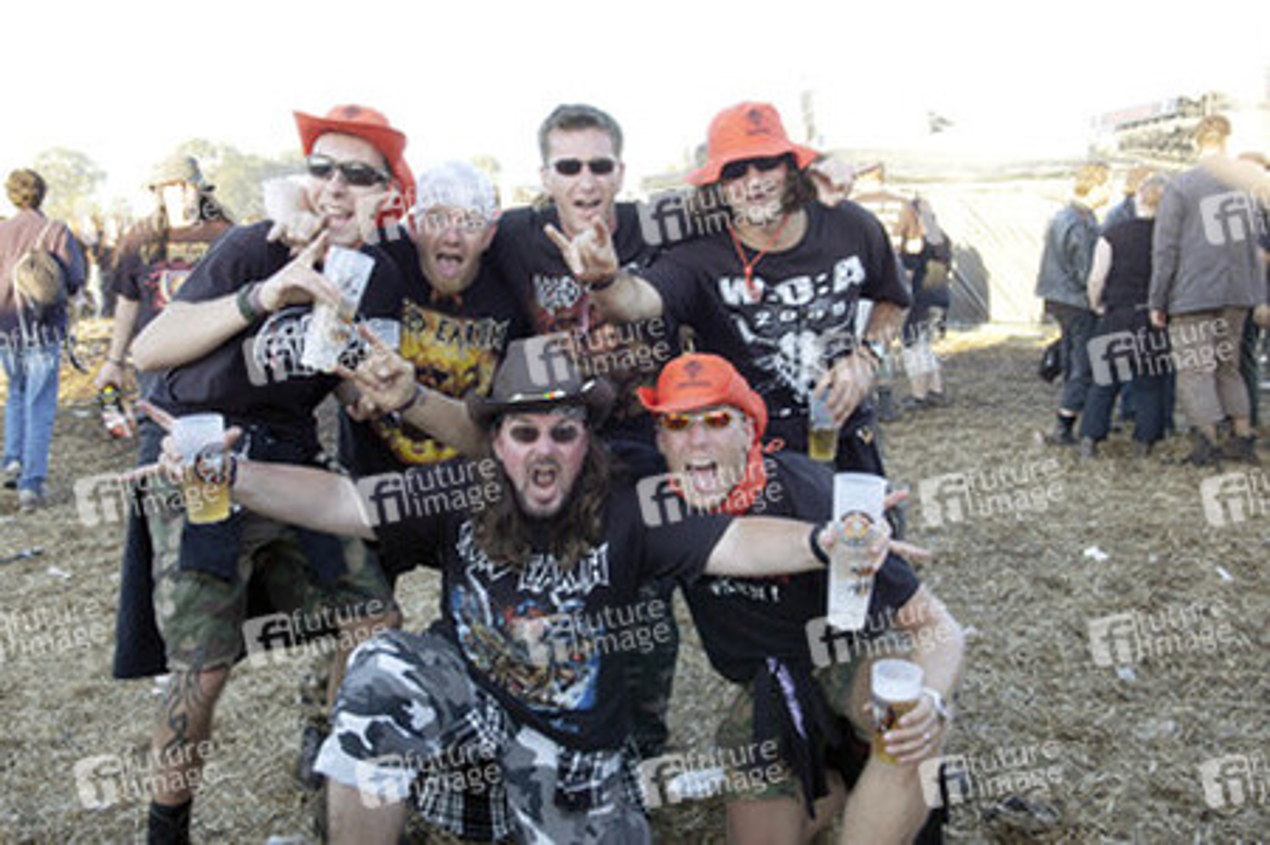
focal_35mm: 36
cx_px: 635
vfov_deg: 36.8
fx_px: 1269
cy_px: 422
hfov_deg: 53.2
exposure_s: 1/125
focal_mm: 24
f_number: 4
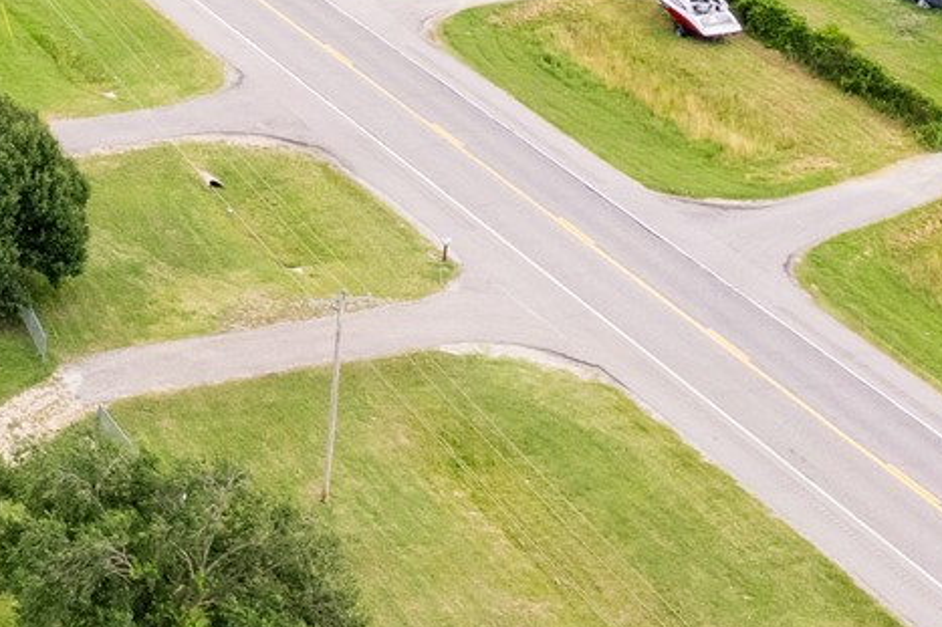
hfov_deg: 19.2
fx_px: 2511
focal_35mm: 96
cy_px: 86
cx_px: -366
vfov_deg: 14.1
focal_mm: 8.38
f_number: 2.8
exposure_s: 1/80
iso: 100
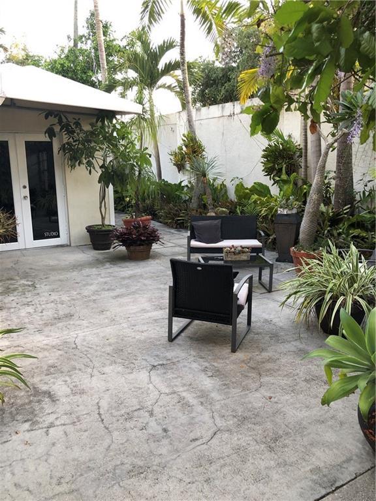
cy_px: 250
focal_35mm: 28
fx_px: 406
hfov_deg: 49.7
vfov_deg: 63.4
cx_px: 188
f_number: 1.8
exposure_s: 1/40
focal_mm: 3.99
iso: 25
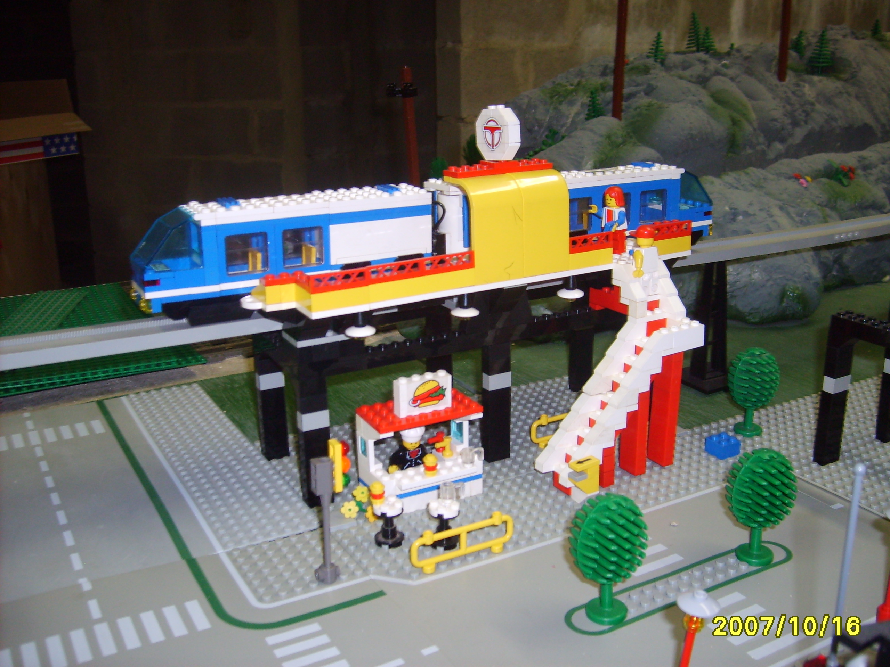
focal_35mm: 35
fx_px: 900
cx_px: 445
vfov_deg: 40.7
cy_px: 334
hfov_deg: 52.6
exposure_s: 1/45
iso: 100
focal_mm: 5.8
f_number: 2.8
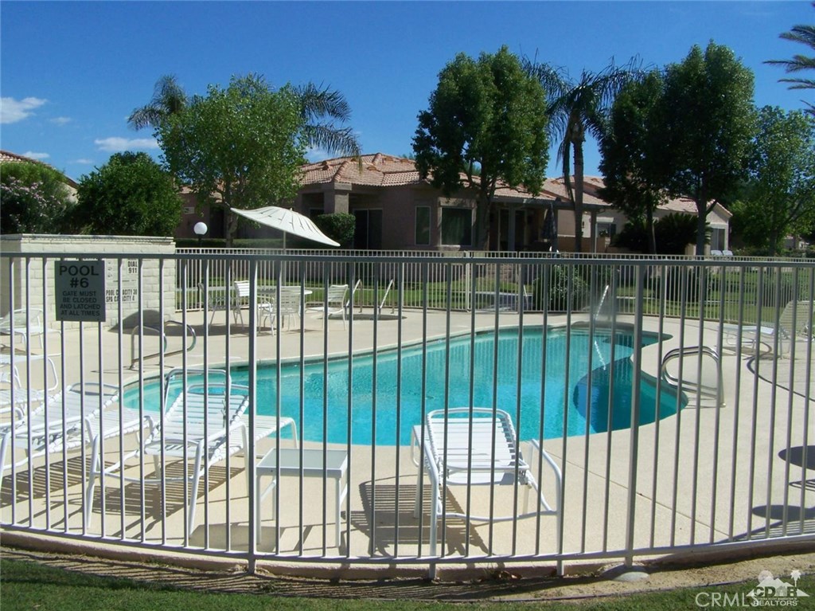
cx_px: 408
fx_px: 894
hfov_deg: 49.0
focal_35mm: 38
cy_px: 306
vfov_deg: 37.7
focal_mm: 6.3
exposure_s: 1/1000
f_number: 5.6
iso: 80
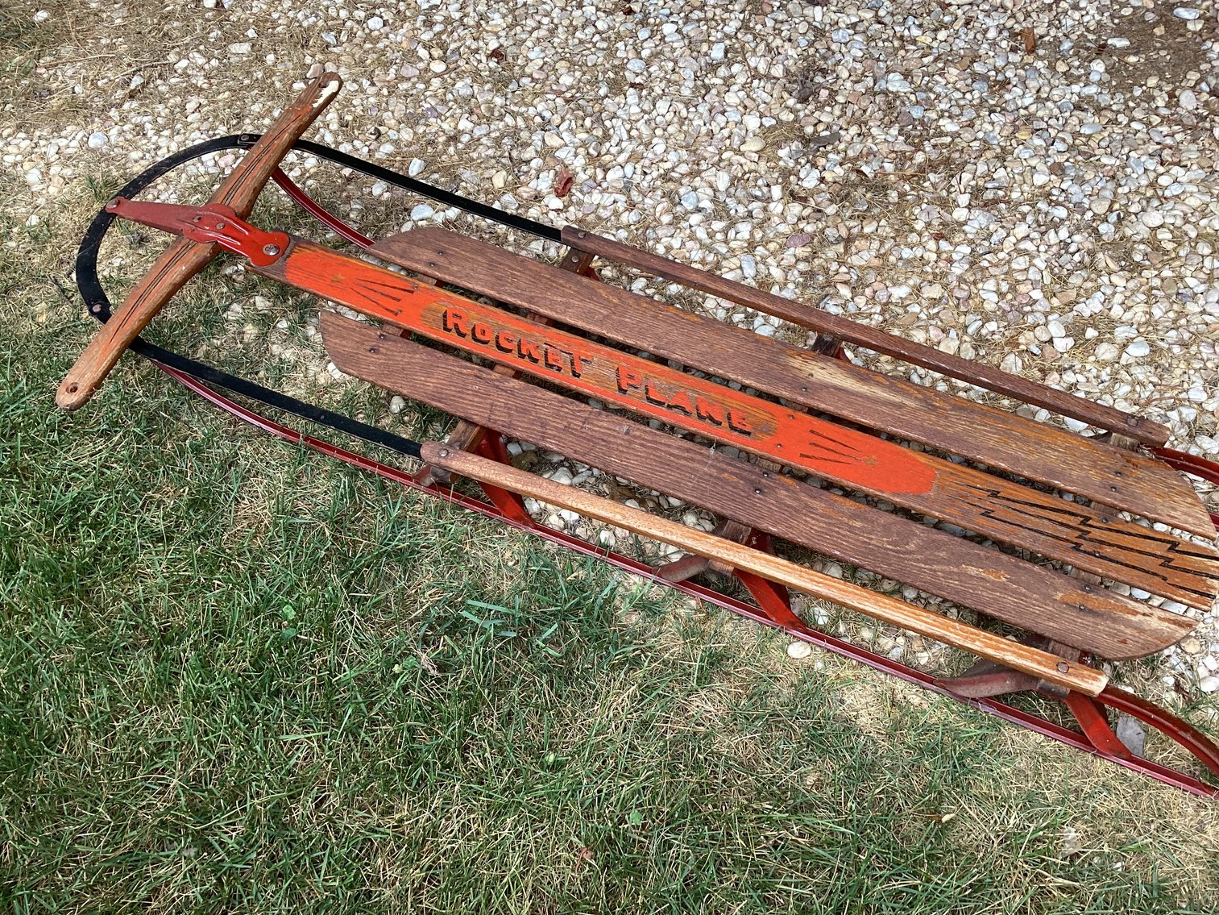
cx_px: 610
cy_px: 458
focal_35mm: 31
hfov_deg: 58.3
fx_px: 1092
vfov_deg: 45.4
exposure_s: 1/179
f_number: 2.4
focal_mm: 3.3
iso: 25
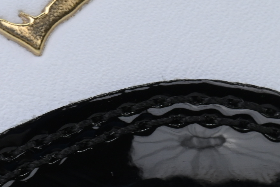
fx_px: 3640
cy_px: 377
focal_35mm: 468
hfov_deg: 4.3
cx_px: -314
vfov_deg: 2.9
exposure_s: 1/100
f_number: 13
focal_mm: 100
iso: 400
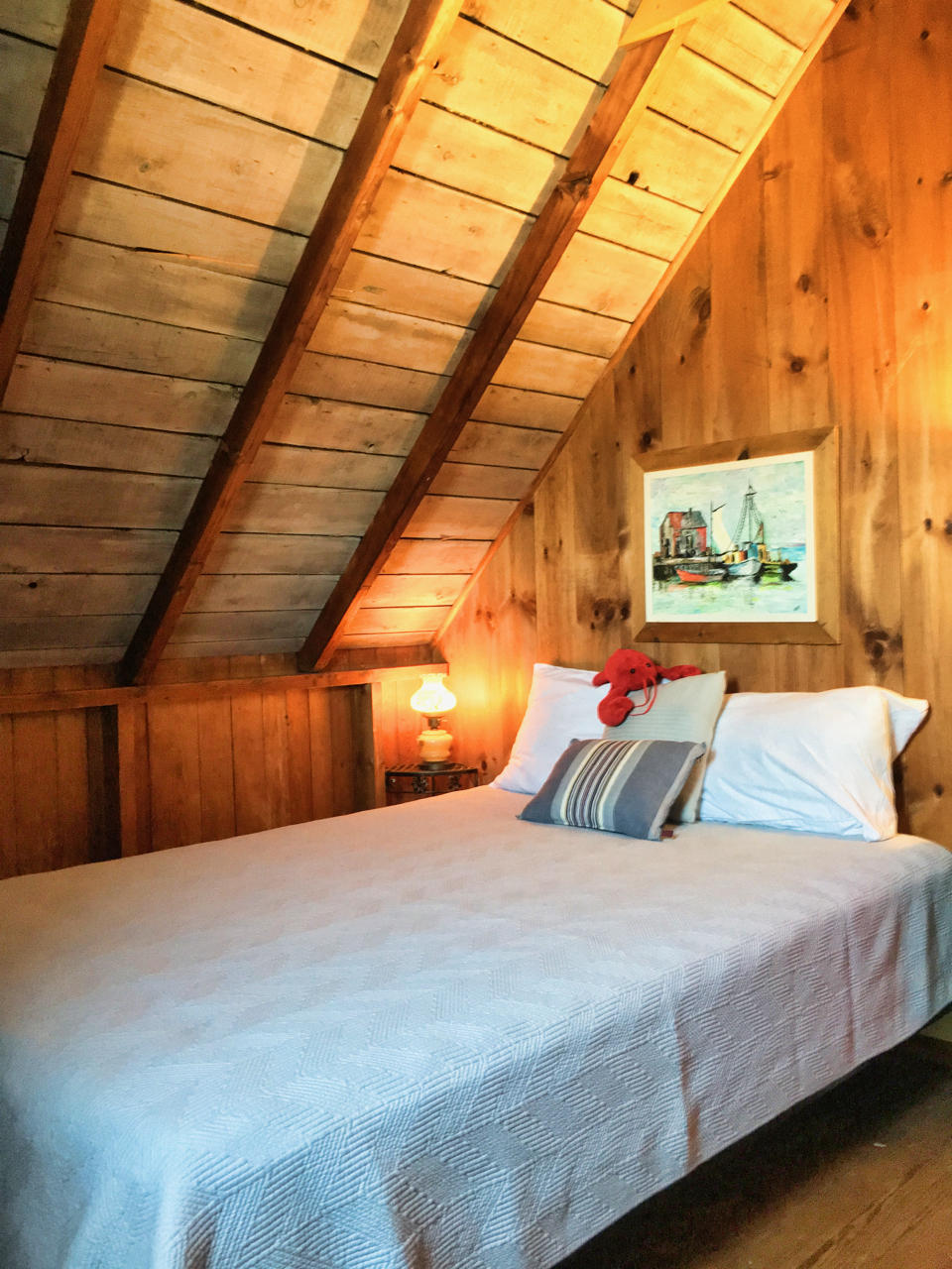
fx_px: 1063
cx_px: 476
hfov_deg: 48.2
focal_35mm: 29
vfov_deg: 61.7
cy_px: 634
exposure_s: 1/15
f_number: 2.2
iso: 250
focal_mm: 4.15
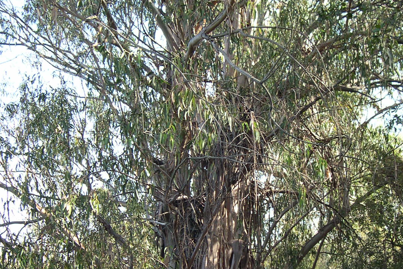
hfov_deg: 29.6
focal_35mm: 68
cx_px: 242
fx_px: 761
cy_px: 183
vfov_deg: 19.9
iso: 100
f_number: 2.8
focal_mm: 8
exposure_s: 1/150
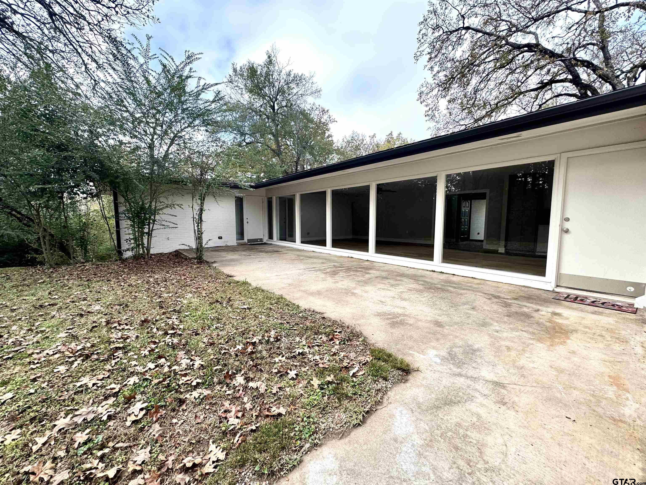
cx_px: 323
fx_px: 261
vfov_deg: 85.7
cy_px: 242
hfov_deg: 102.1
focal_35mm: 14
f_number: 2.2
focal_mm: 2.22
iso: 40
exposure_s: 1/370
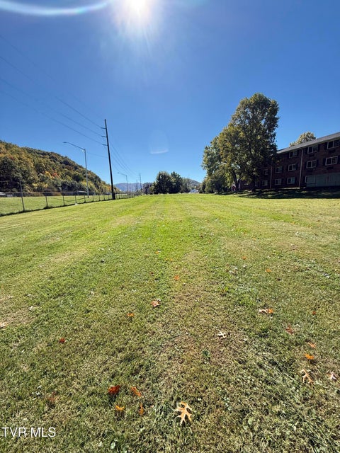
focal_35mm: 14
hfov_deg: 85.7
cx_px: 170
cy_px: 226
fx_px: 183
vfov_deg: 102.1
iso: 64
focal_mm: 2.22
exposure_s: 1/1087
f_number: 2.2
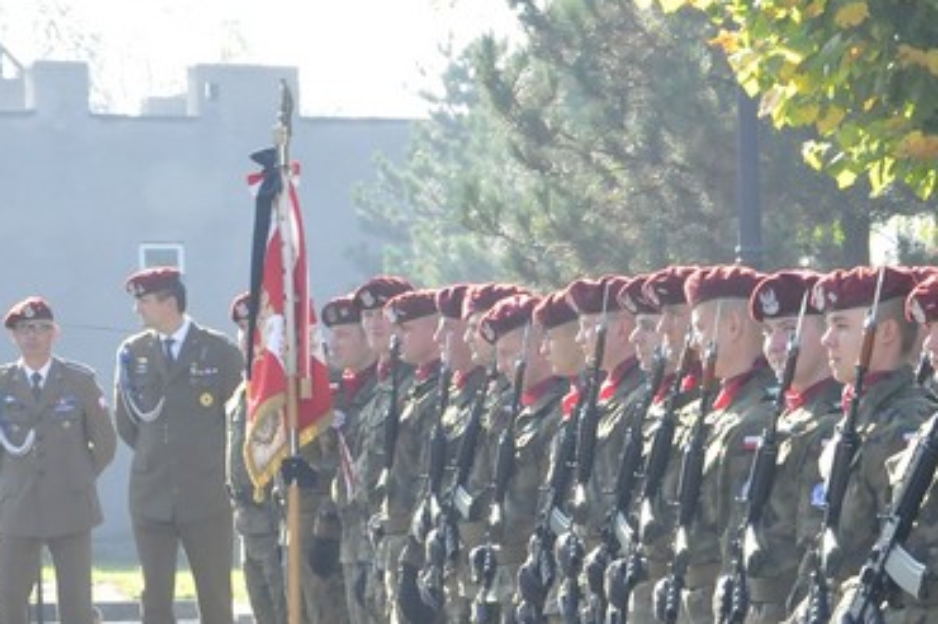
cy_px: 843
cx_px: 973
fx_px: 5805
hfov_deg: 9.2
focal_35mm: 223
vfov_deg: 6.1
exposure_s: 1/320
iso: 800
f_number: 7.1
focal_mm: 50
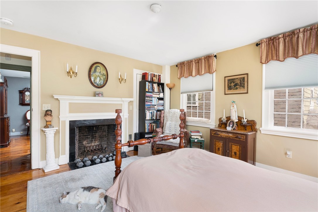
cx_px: 159
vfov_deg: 70.4
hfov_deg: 93.3
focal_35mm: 17
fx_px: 150
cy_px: 106
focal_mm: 17
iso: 640
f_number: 7.1
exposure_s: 1/160
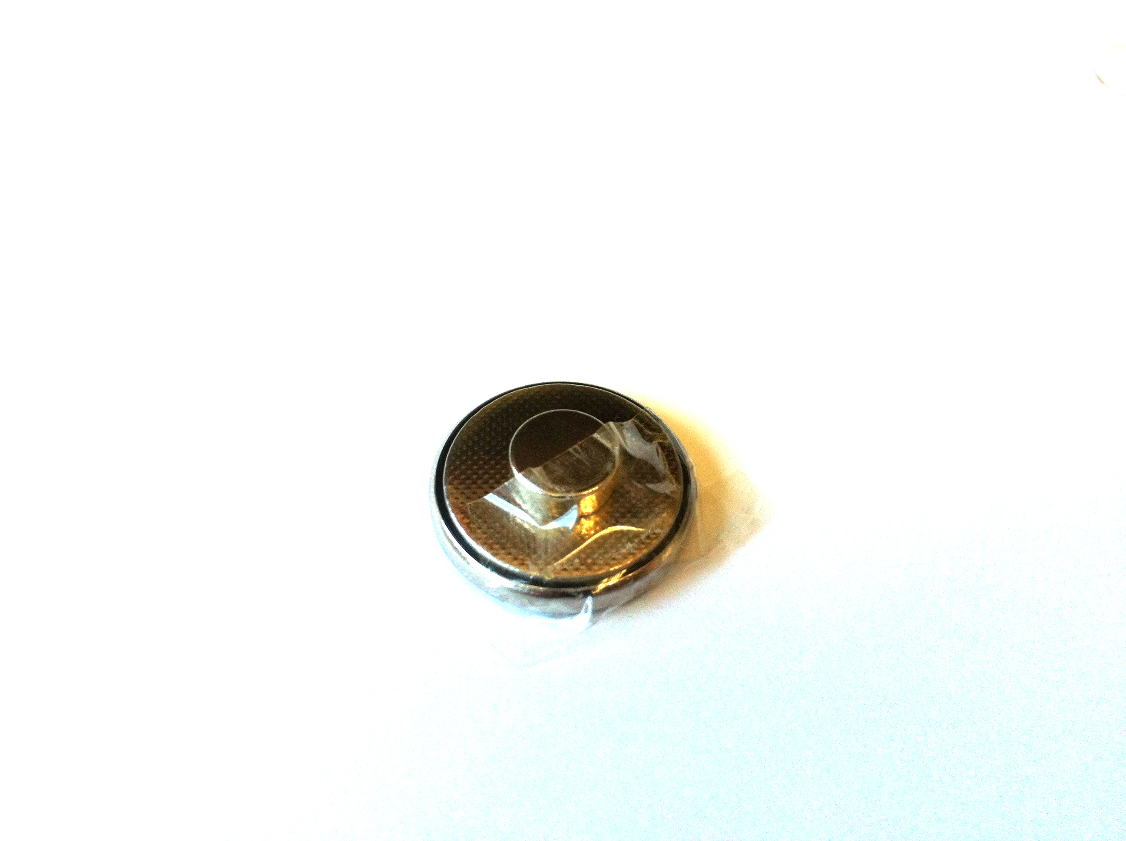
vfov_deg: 40.6
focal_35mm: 35
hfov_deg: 52.7
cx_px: 563
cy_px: 420
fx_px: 1137
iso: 100
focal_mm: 3.85
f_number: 2.8
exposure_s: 1/100
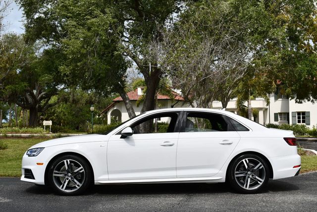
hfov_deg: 41.1
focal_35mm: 48
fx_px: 423
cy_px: 106
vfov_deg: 28.1
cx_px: 158
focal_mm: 24
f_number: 9
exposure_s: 1/320
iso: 100
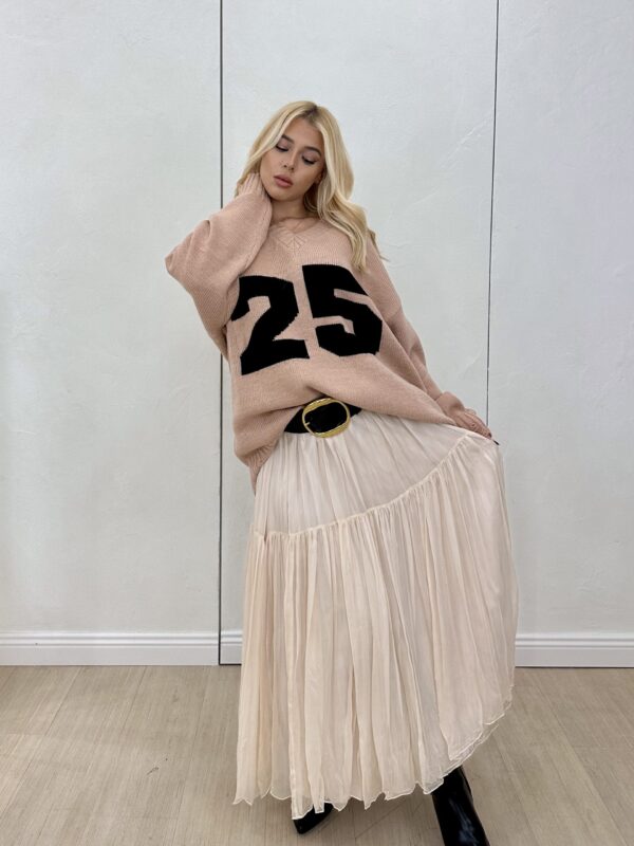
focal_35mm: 24
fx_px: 586
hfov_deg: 56.8
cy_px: 423
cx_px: 317
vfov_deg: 71.6
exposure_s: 1/421
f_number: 1.78
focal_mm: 6.86
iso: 80
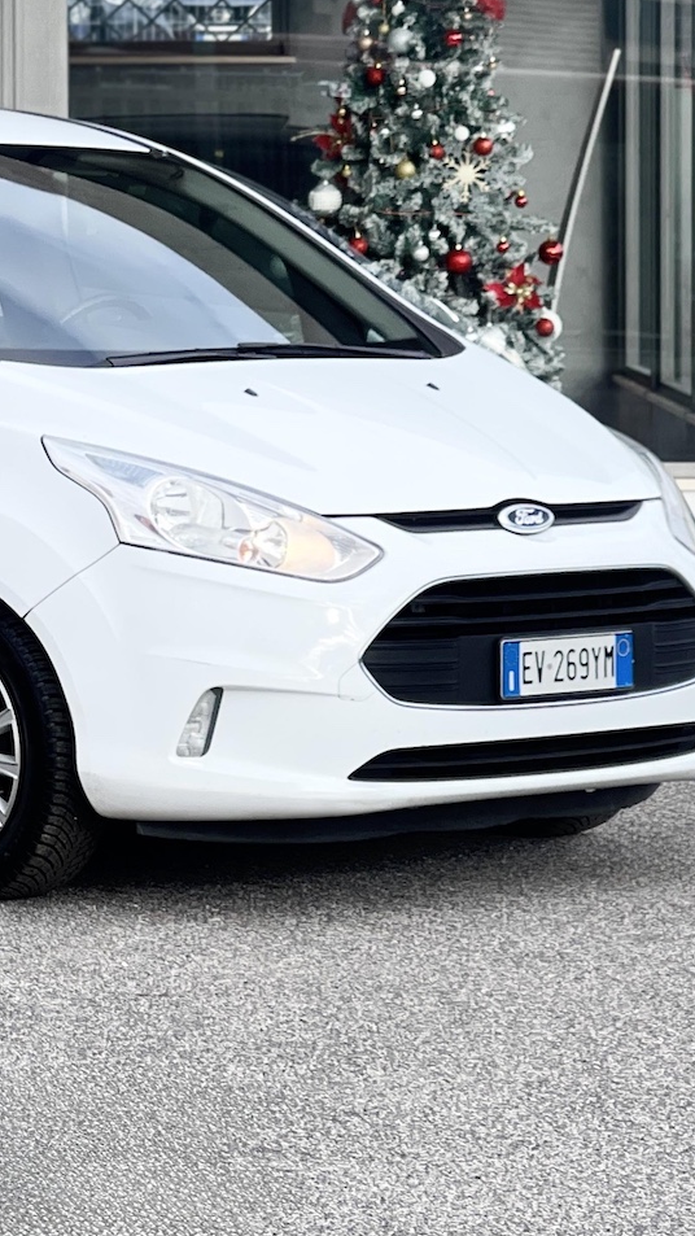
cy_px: 504
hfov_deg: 10.5
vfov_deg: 18.8
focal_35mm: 114
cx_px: -47
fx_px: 3735
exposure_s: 1/433
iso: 32
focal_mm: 7.5
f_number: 2.2
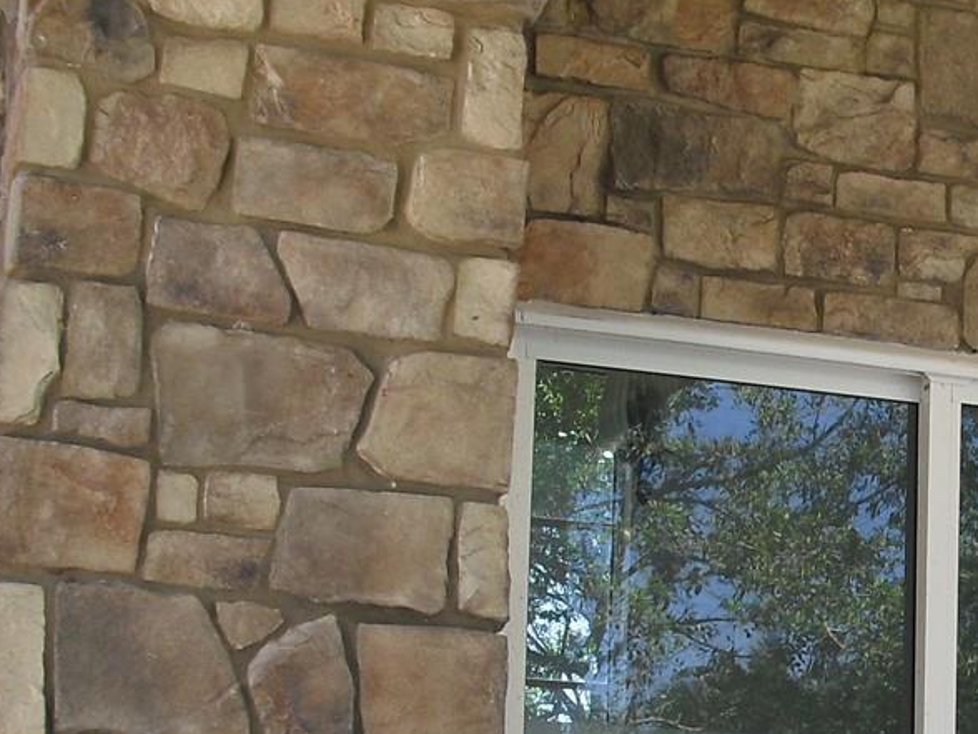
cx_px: 933
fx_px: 2769
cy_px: 769
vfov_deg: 14.8
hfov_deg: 19.6
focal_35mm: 98
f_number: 3.1
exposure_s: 1/125
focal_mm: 6.3
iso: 100
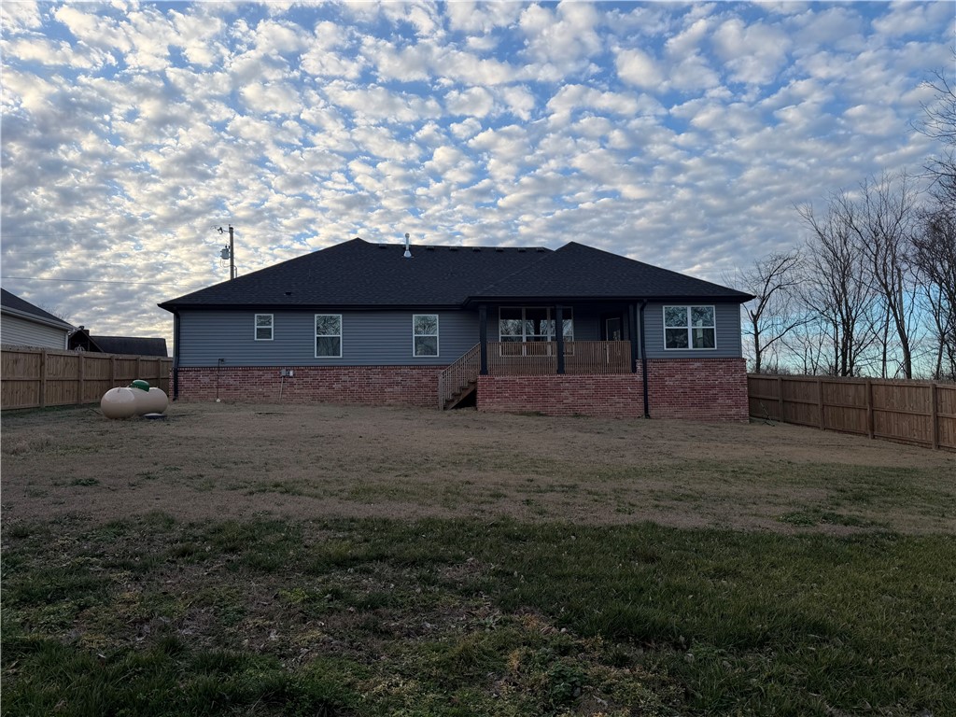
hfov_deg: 71.6
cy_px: 358
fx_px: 663
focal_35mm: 24
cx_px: 478
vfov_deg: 56.8
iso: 80
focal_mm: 6.76
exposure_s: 1/1385
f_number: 1.78
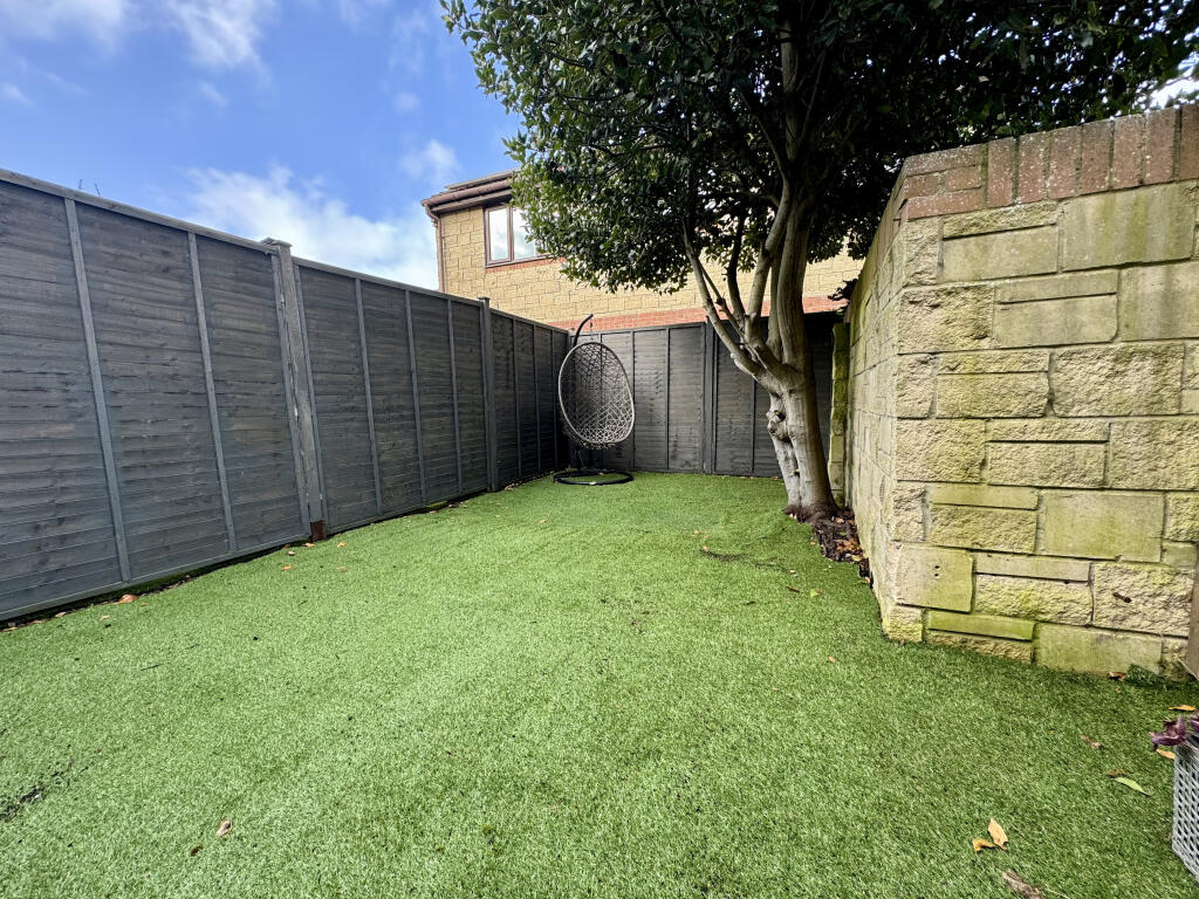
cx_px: 600
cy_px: 450
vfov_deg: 85.7
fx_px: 485
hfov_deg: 102.1
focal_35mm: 14
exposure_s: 1/99
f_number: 2.2
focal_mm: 2.22
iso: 50
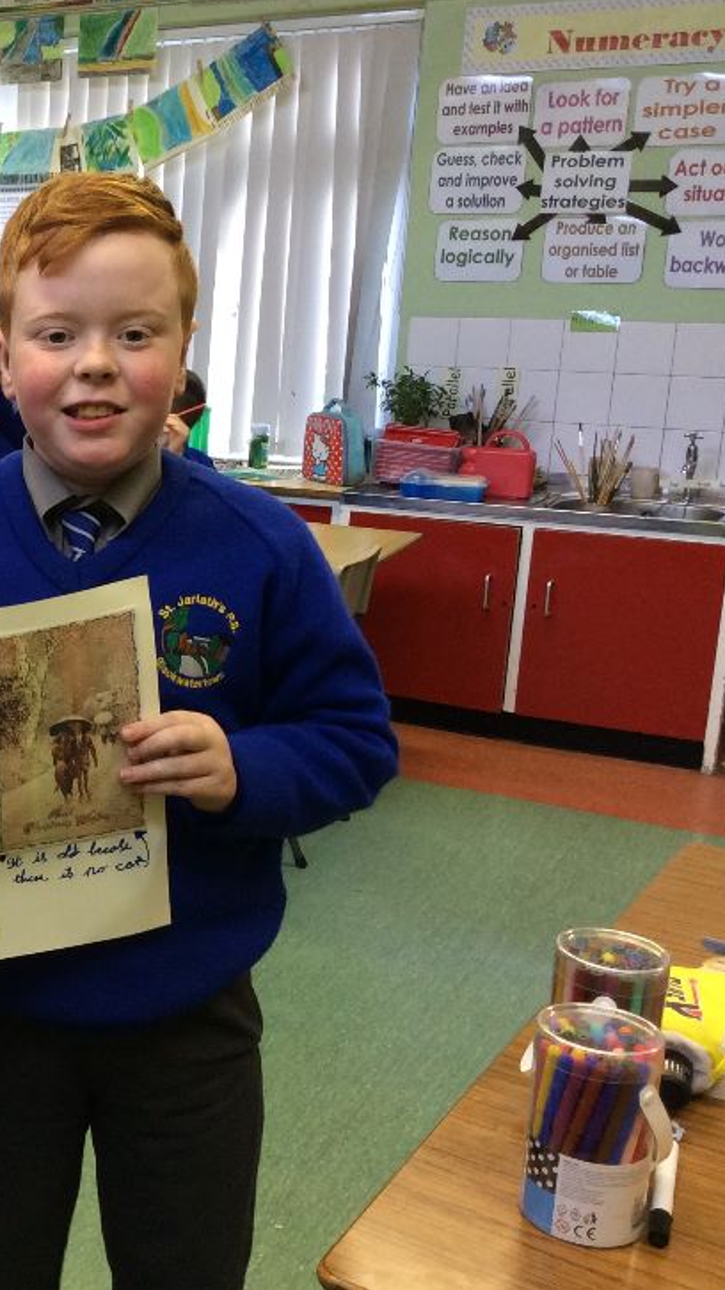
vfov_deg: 43.7
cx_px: -131
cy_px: 643
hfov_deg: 23.4
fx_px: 1607
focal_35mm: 47
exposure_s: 1/24
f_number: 2.4
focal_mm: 3.3
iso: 80
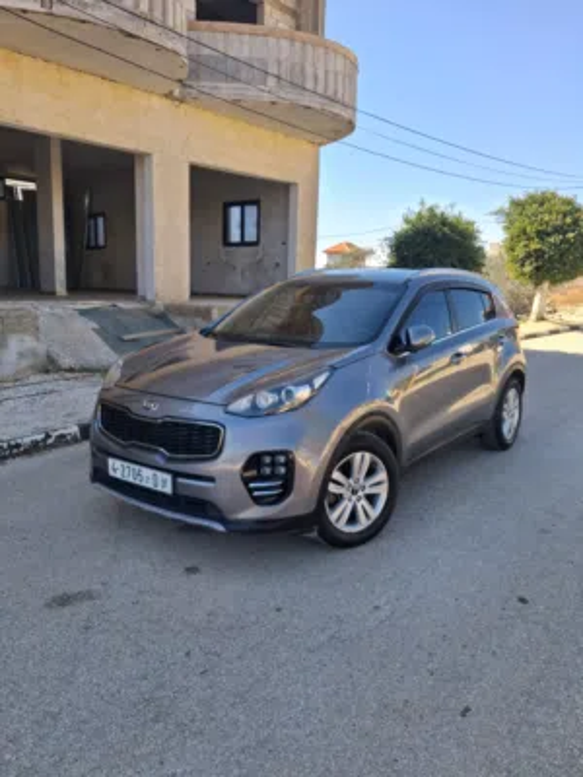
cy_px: 388
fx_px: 606
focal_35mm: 27
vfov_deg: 65.3
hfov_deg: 51.4
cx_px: 292
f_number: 1.8
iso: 20
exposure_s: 1/315
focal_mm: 4
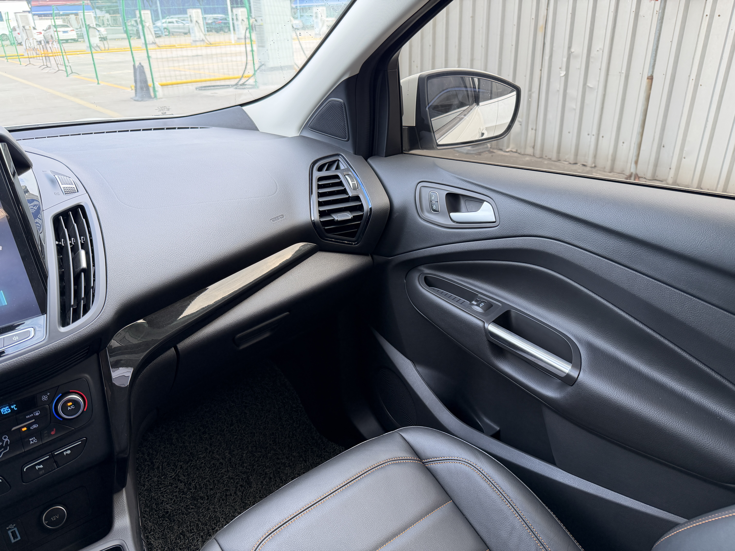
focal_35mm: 24
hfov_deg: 71.6
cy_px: 276
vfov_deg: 56.8
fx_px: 510
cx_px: 368
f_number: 1.78
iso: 200
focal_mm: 6.76
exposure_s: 1/184
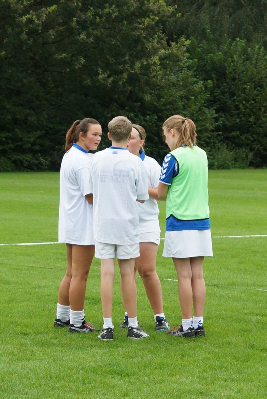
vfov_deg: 27.0
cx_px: 134
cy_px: 200
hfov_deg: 18.2
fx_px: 832
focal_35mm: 75
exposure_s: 1/400
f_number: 3.2
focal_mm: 50
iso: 320
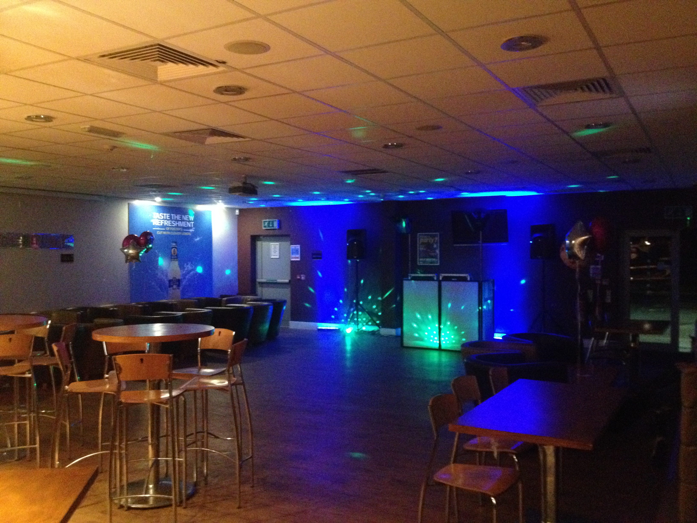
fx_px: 705
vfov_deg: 40.7
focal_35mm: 35
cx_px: 348
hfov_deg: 52.6
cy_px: 262
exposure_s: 1/15
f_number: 2.4
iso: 800
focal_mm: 4.28
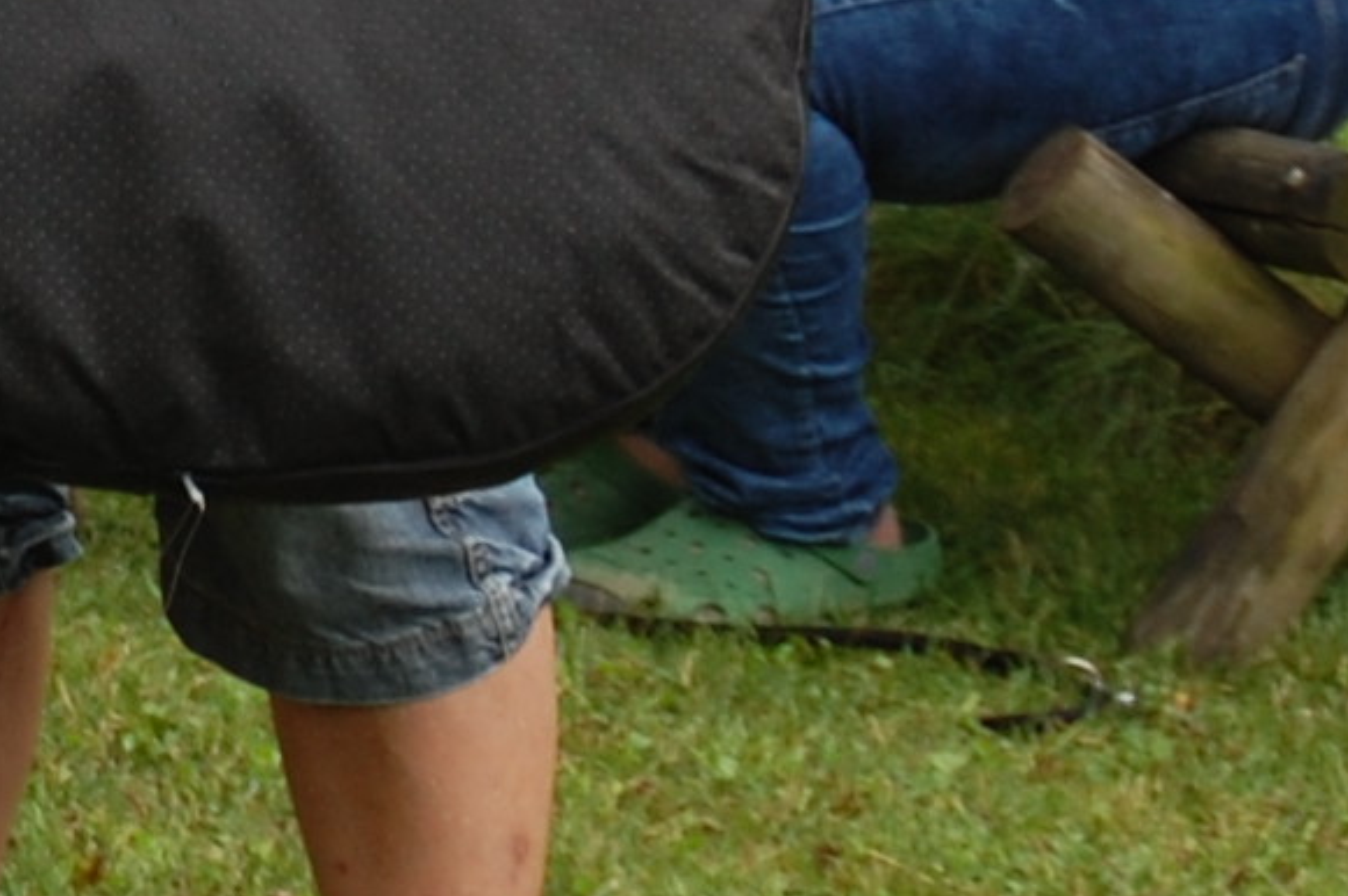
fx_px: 14557
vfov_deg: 3.5
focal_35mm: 389
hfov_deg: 5.2
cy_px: -545
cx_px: -1464
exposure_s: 1/125
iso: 220
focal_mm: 50
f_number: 5.6
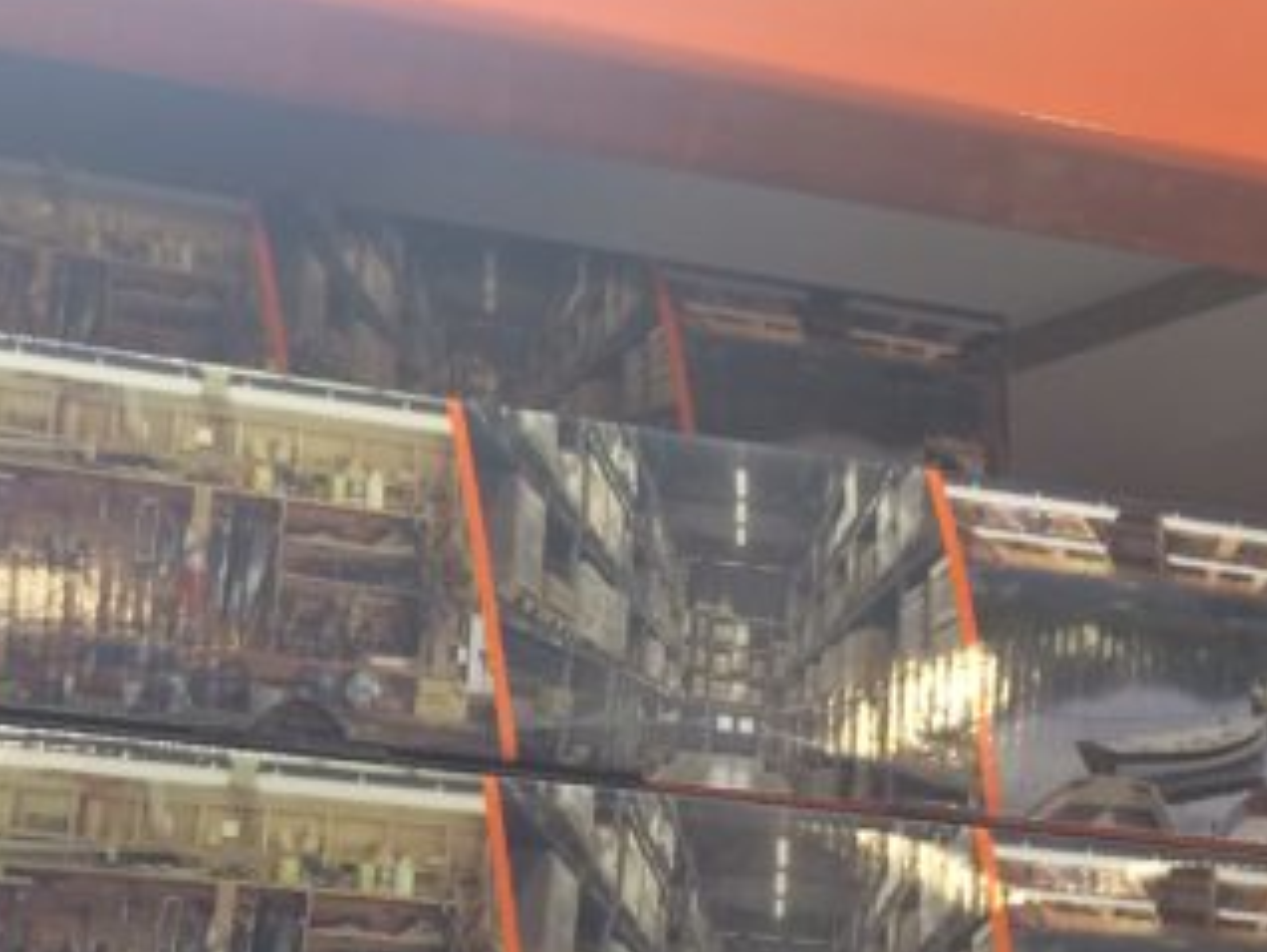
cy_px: 709
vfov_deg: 20.9
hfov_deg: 26.2
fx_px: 2564
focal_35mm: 70
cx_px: -32
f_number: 2.2
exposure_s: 1/30
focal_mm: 4.15
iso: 80
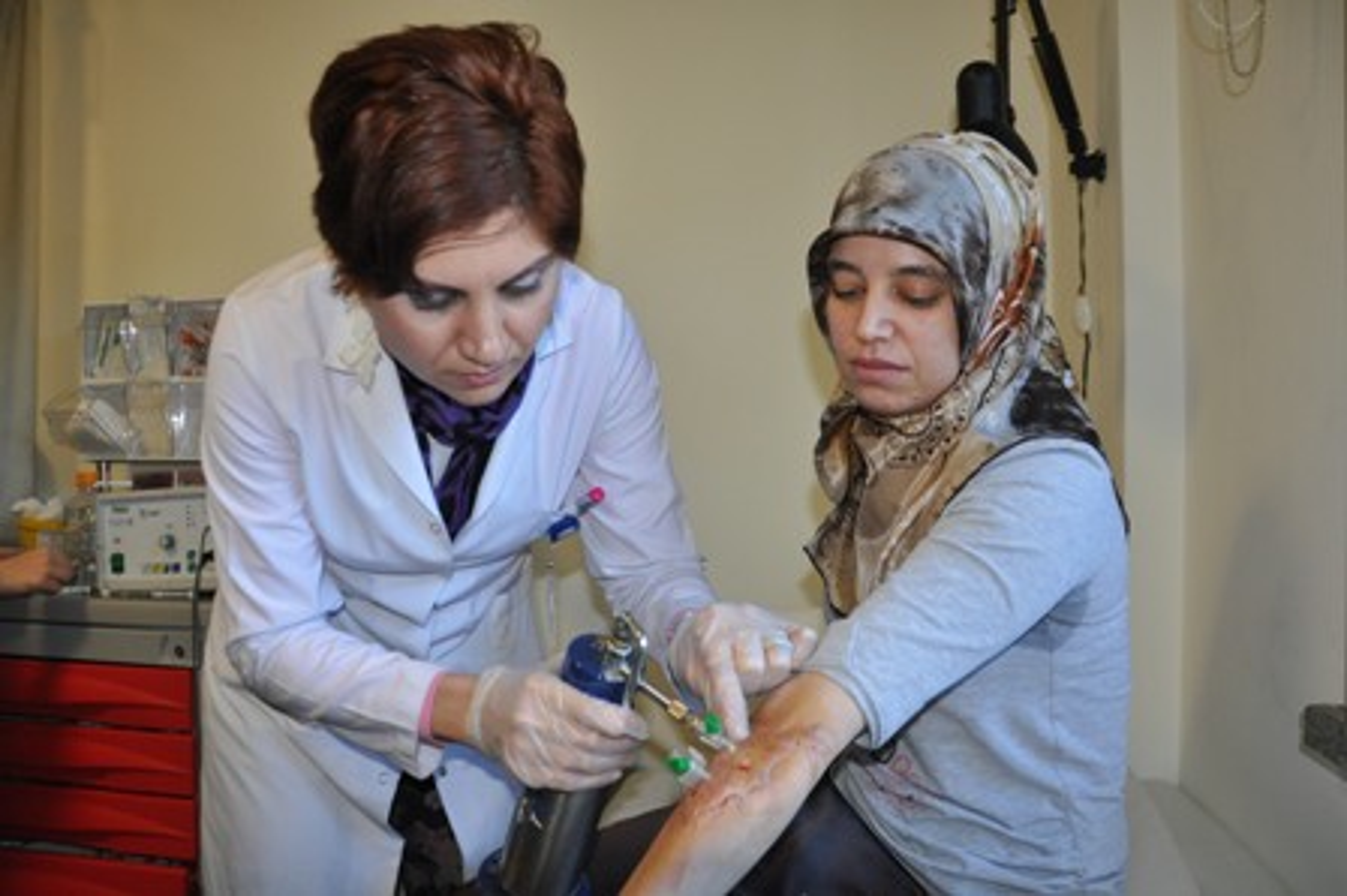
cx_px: 674
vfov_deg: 47.9
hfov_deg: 67.4
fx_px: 1009
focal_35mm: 27
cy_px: 448
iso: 800
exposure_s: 1/60
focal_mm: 18
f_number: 3.5
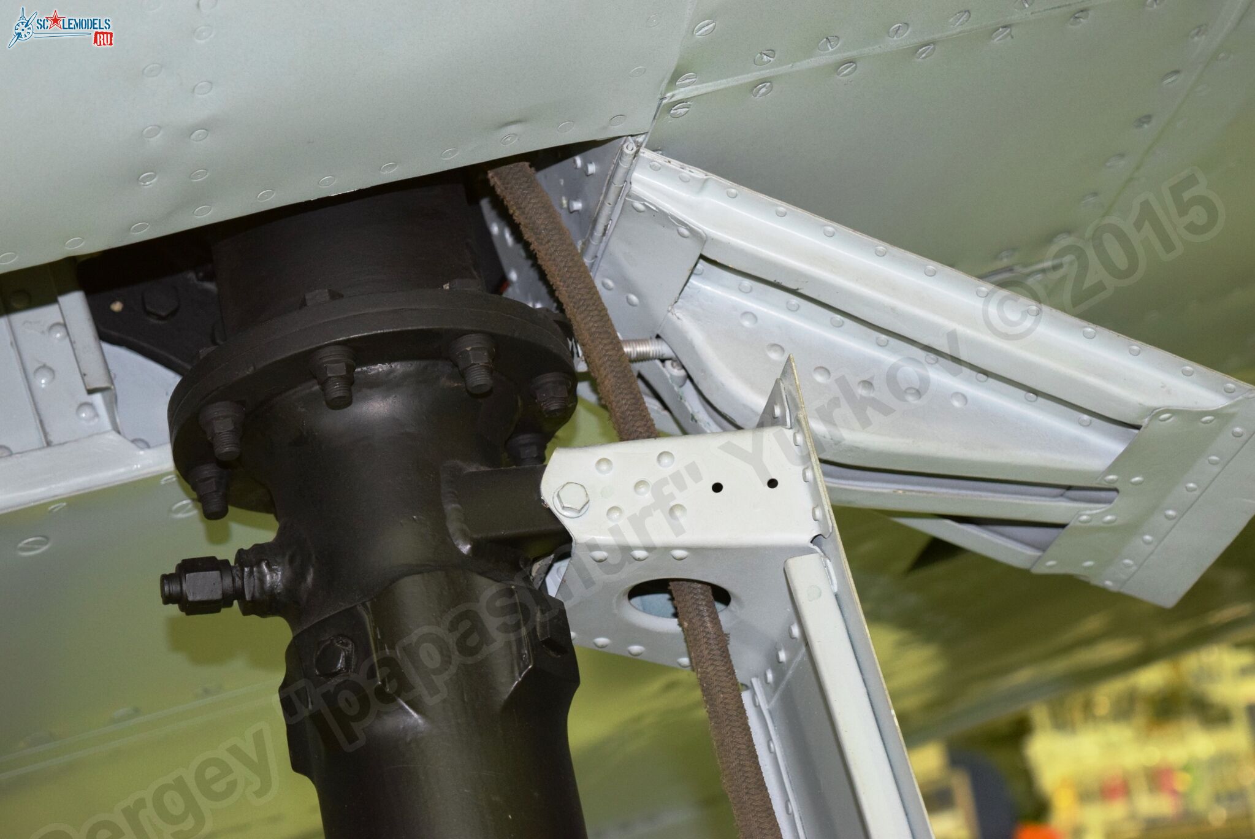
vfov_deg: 16.6
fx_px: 2878
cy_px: 420
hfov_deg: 24.6
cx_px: 628
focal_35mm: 82
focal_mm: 55
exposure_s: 1/60
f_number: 5.6
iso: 2000
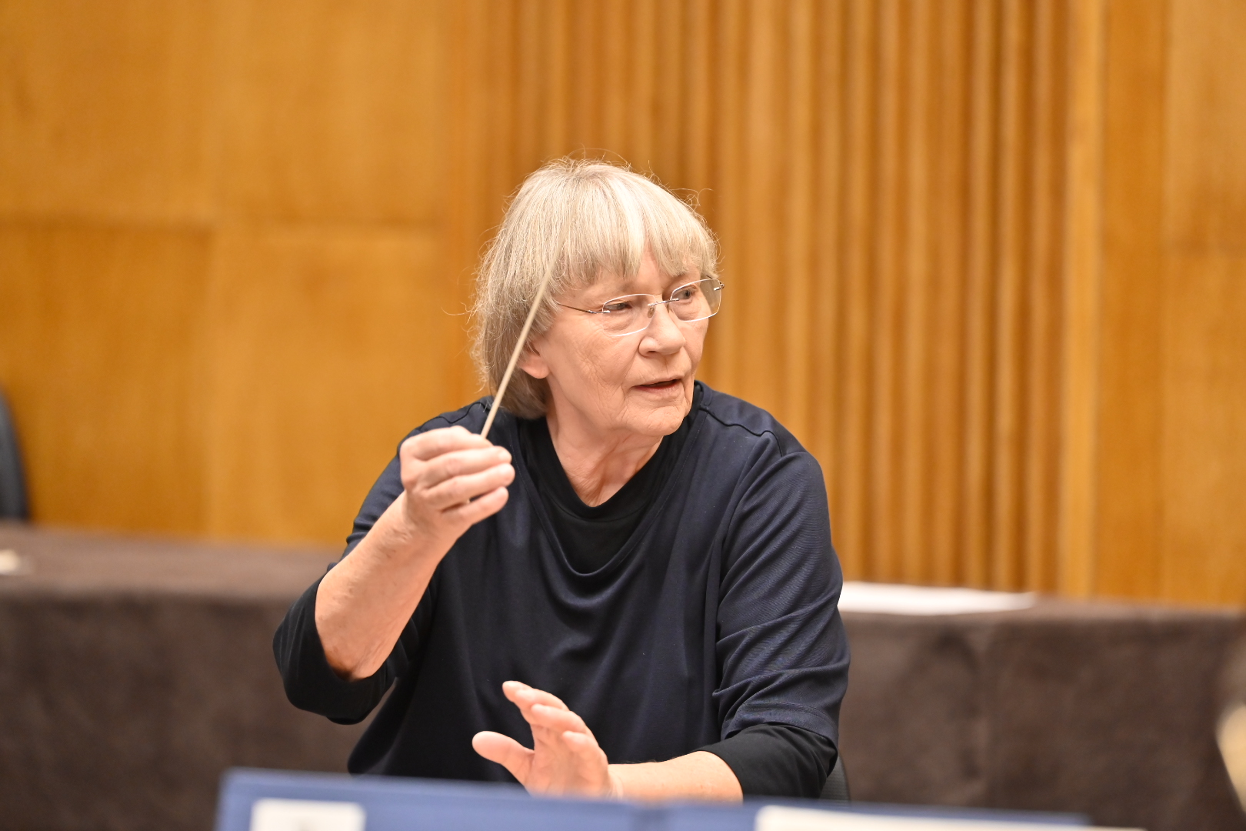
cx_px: 623
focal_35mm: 180
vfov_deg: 7.6
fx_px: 6230
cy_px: 416
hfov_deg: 11.4
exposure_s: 1/200
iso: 2200
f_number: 2.8
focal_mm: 180
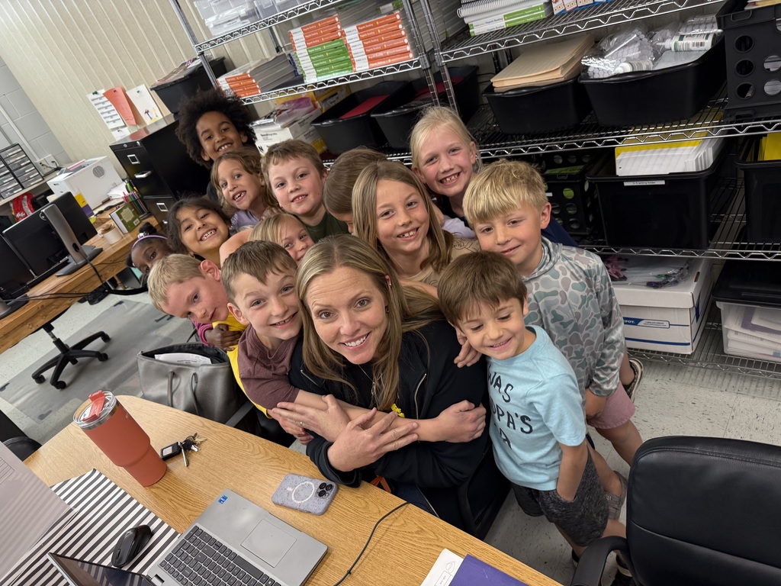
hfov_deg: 71.6
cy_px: 293
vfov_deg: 56.8
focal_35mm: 24
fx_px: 541
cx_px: 390
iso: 160
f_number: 1.78
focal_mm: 6.76
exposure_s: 1/60
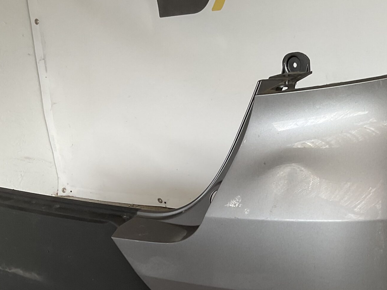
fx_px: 637
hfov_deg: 33.7
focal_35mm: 57
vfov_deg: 24.7
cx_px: 217
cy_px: 274
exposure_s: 1/100
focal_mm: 3
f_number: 1.8
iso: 40
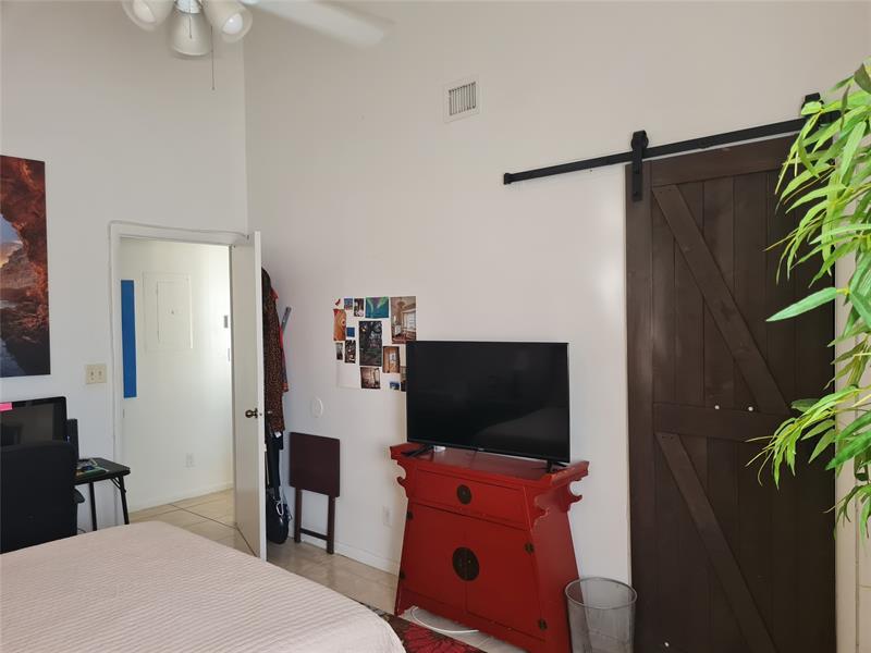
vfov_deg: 53.1
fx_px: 654
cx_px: 436
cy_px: 326
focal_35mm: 26
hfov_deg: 67.3
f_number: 1.8
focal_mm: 5.4
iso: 200
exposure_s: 1/60
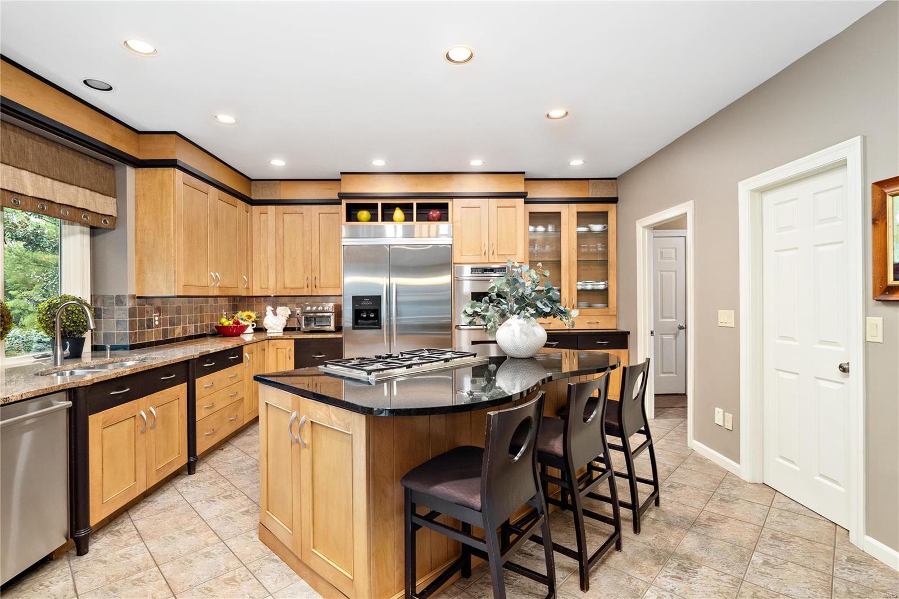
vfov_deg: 73.7
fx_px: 399
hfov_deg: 96.8
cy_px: 300
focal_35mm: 16
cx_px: 450
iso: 400
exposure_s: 1/2
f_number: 7.1
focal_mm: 8
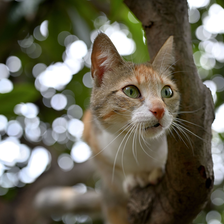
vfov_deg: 26.9
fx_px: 469
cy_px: 112
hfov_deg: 26.8
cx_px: 146
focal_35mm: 64
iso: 200
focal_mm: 50
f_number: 2.8
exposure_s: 1/250
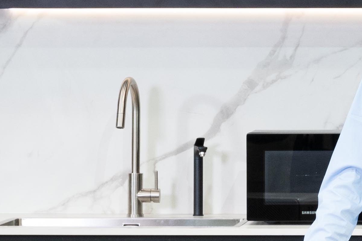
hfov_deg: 7.6
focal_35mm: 268
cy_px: 228
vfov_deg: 5.1
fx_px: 2693
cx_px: 518
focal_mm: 53
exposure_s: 1/125
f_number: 10
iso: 1600
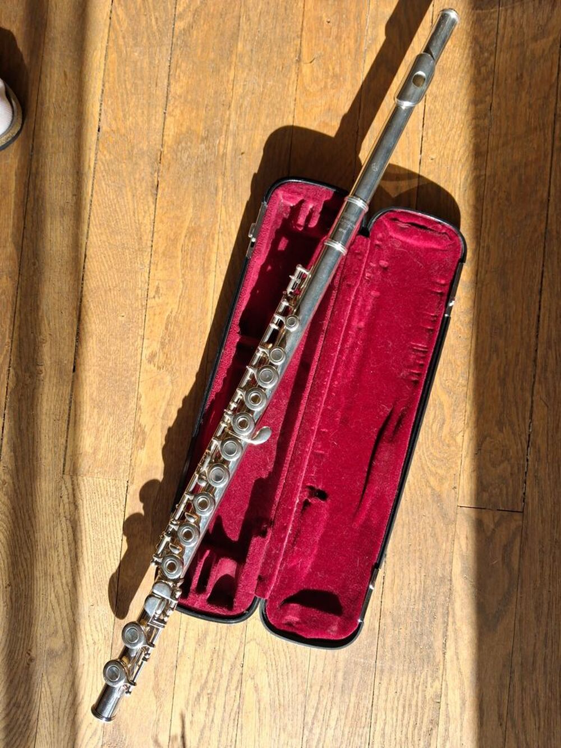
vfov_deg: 65.3
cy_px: 374
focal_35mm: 27
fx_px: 583
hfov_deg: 51.4
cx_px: 280
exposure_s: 1/151
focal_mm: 4
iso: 20
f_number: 1.8
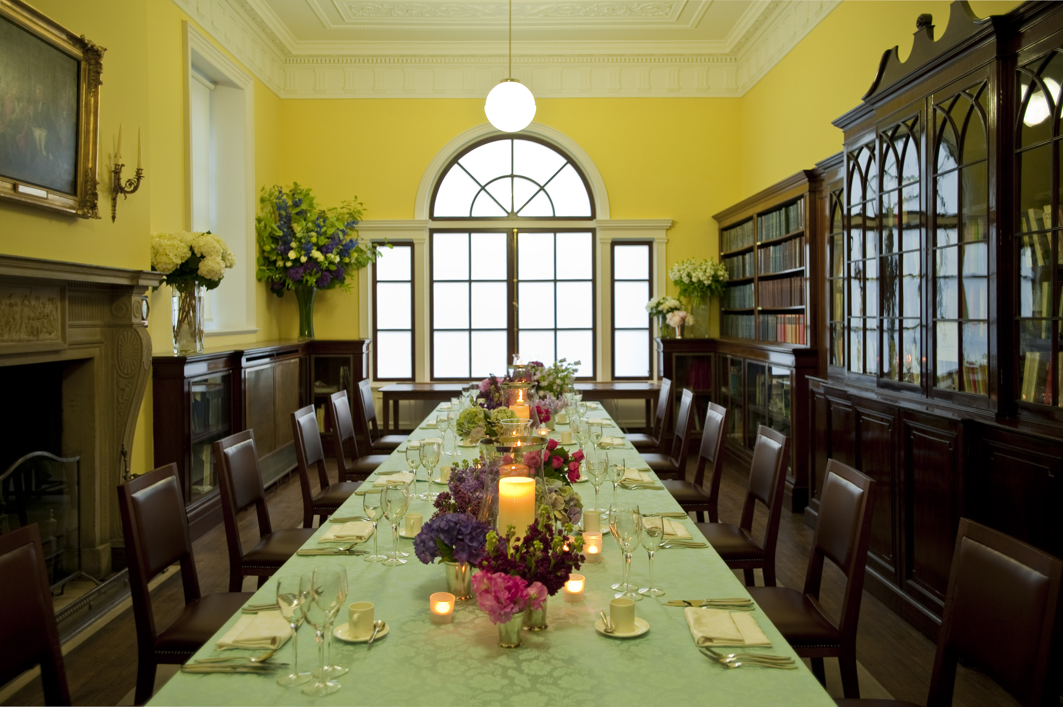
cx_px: 532
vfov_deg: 46.3
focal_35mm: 28
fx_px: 826
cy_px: 354
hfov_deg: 65.5
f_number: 2.8
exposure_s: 1/20
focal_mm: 28
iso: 400
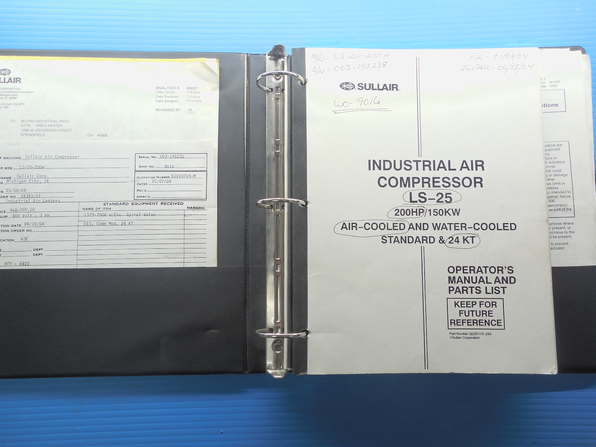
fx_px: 430
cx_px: 298
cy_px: 224
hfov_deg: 69.4
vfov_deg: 54.9
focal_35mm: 25
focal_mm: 4.5
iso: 125
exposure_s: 1/100
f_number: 3.3
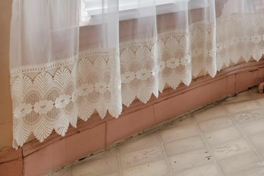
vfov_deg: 20.3
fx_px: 440
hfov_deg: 22.8
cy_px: -64
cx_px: 448
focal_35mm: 60
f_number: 14
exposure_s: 1/25
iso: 640
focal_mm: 16
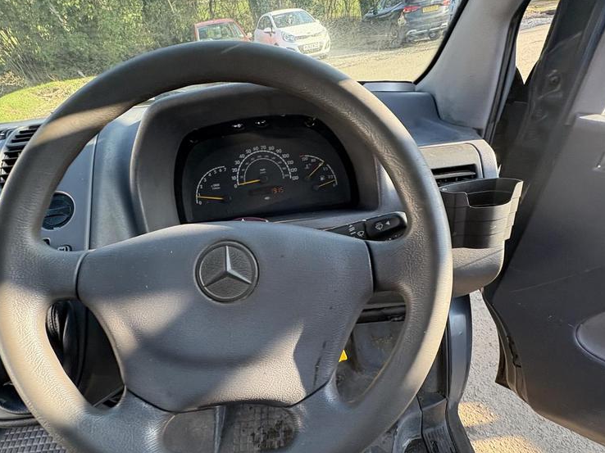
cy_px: 270
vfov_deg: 73.9
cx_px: 299
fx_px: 297
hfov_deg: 91.0
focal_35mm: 17
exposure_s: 1/139
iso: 125
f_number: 2.2
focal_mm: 2.22
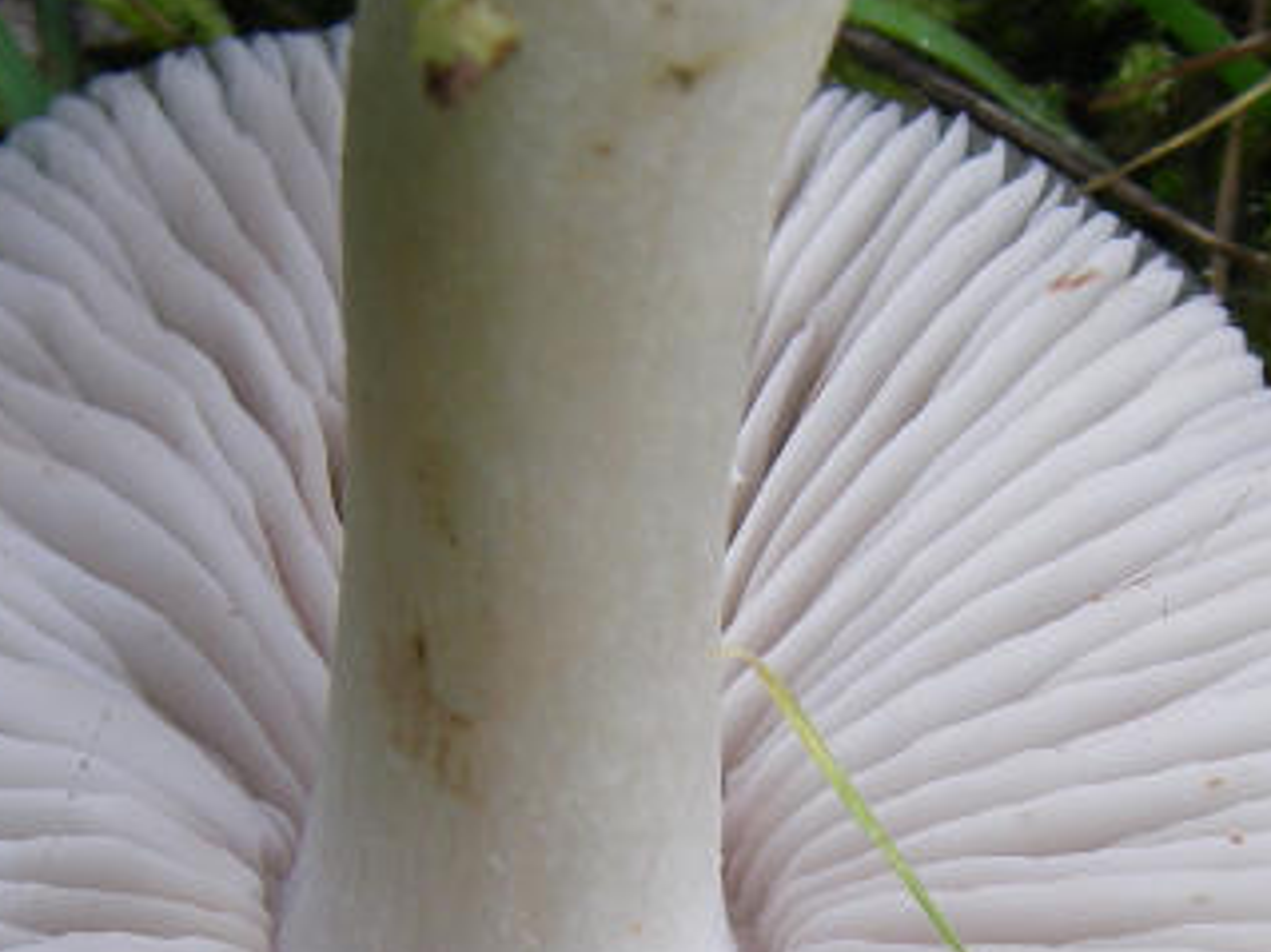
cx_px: 641
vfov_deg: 11.8
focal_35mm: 123
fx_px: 4515
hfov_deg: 16.0
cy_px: 1119
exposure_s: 1/125
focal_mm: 8.1
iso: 64
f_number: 3.5
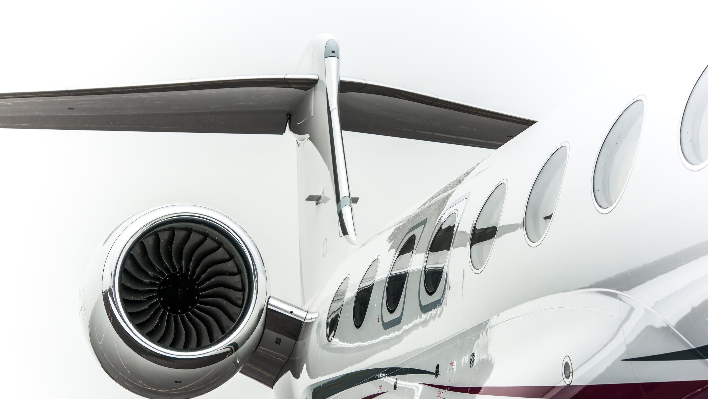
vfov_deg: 9.6
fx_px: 2366
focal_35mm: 126
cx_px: 354
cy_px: 235
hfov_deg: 17.0
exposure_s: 1/640
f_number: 8
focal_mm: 120
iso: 400
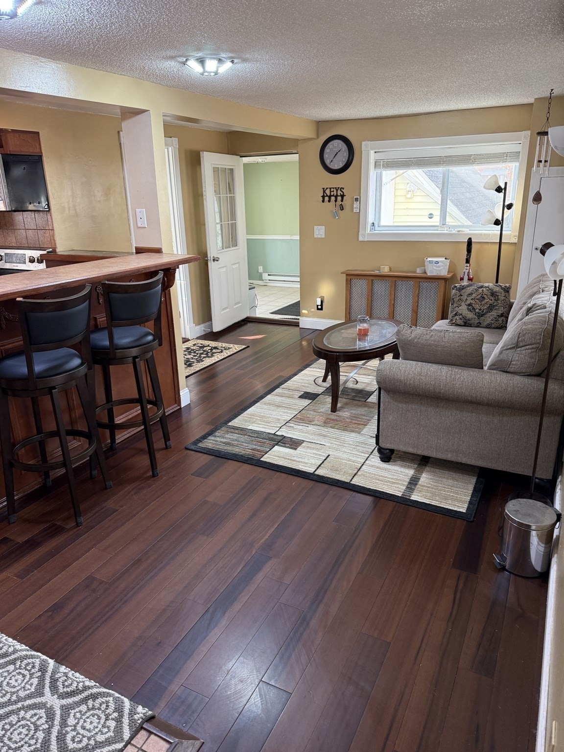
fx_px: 521
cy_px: 376
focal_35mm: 24
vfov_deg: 71.6
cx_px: 282
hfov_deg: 56.8
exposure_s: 1/126
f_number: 1.78
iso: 160
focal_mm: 6.76
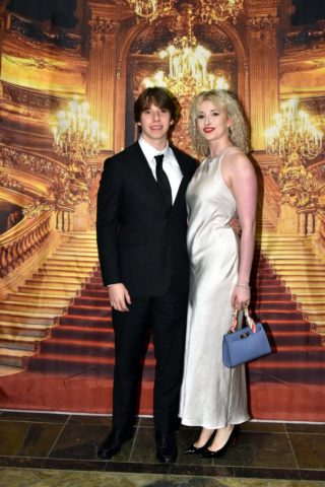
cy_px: 244
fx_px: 542
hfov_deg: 33.4
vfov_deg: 48.5
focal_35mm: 40
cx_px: 162
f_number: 6.3
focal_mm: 40
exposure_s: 1/60
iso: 1600
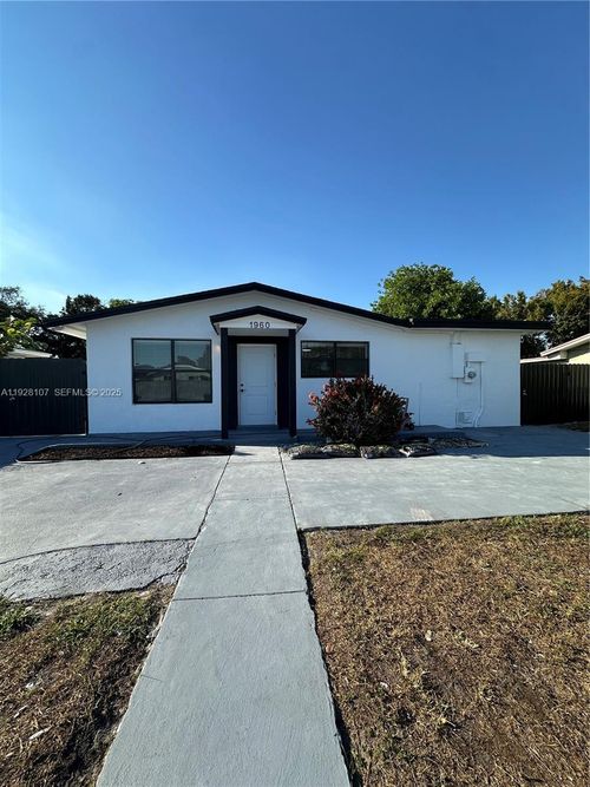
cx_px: 295
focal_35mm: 14
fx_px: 318
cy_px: 394
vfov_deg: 102.1
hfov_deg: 85.7
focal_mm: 2.22
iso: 50
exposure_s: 1/1221
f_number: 2.2
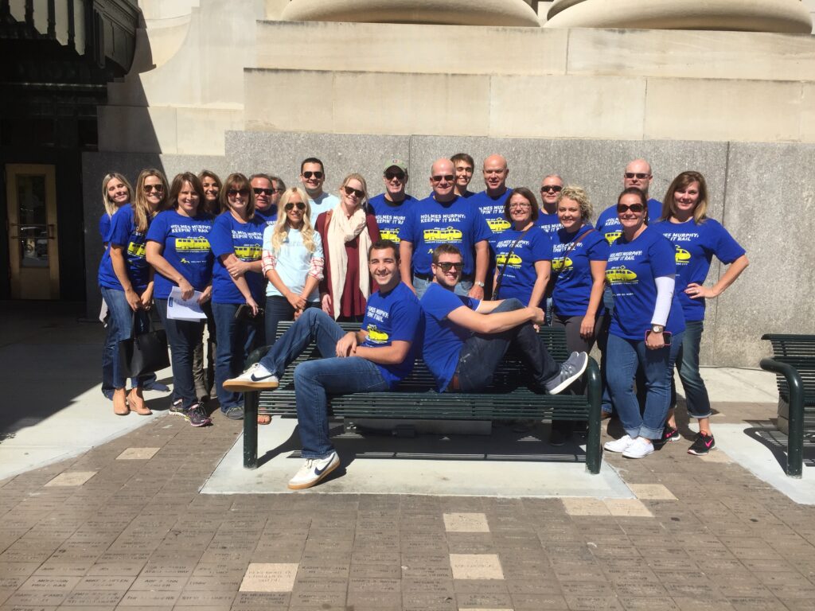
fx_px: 683
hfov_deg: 61.7
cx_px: 408
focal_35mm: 29
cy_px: 306
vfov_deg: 48.2
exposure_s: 1/2639
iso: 32
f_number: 2.2
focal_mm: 4.15
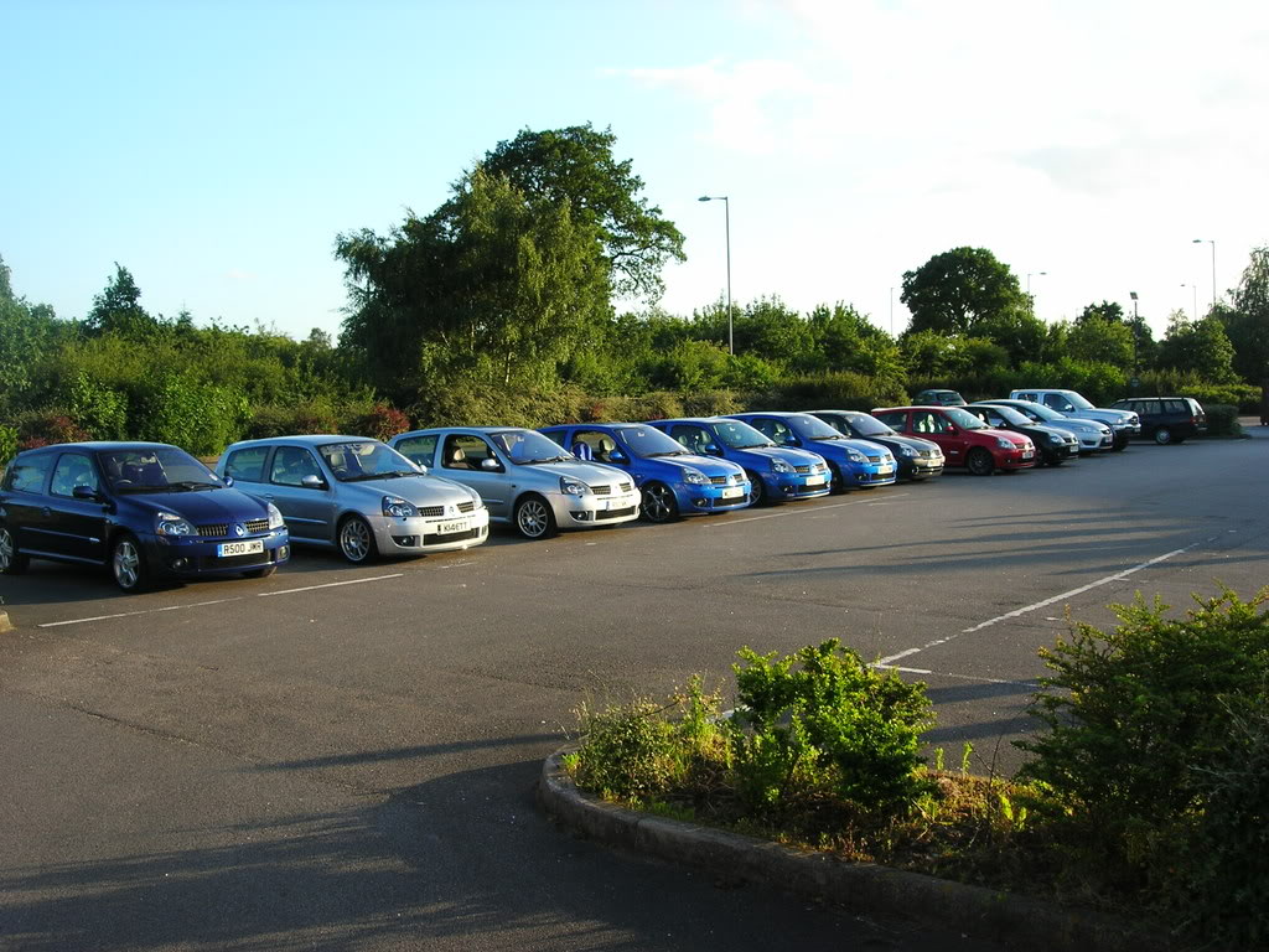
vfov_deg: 37.7
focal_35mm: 38
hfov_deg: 49.0
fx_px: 1393
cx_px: 634
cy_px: 476
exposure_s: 1/169
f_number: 4.8
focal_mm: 7.8
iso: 64
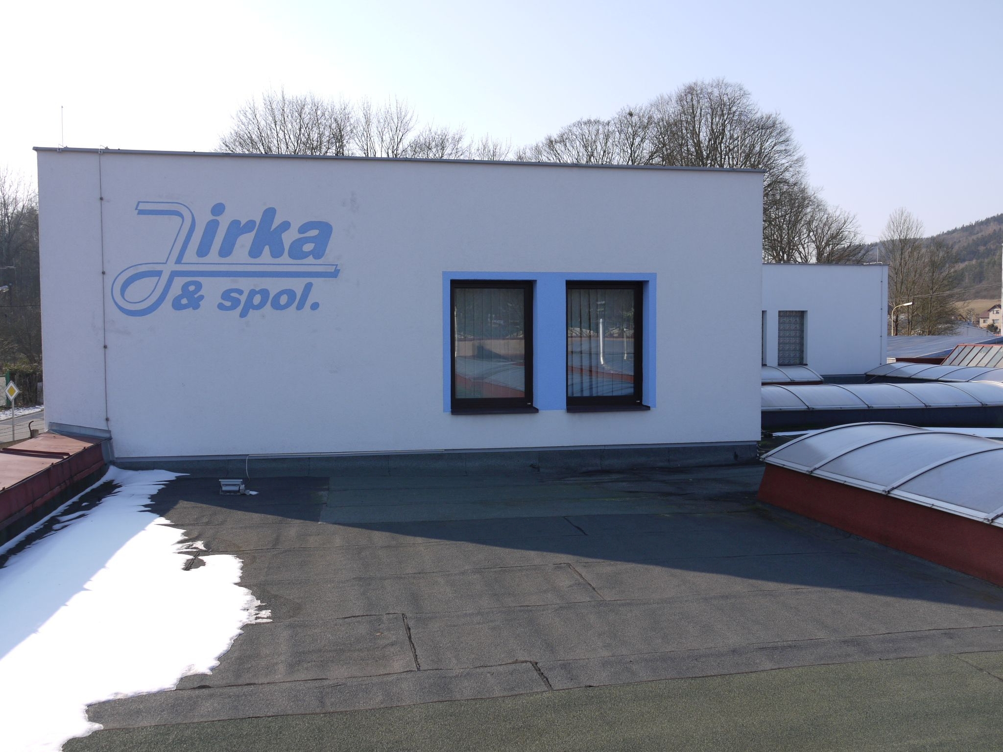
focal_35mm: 32
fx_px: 927
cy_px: 376
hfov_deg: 56.8
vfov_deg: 44.2
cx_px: 502
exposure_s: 1/200
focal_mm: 16
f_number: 7.1
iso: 100
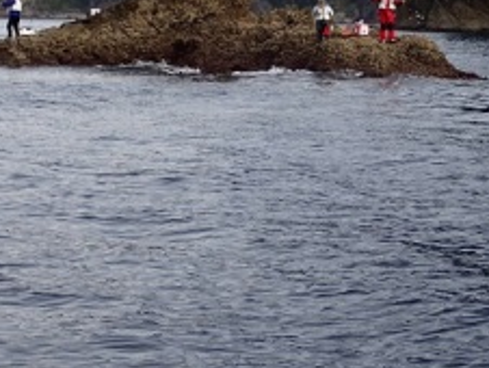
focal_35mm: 111
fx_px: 1570
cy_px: 98
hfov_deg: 17.7
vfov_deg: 13.3
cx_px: 236
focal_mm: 9.61
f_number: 4.5
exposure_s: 1/500
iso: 100
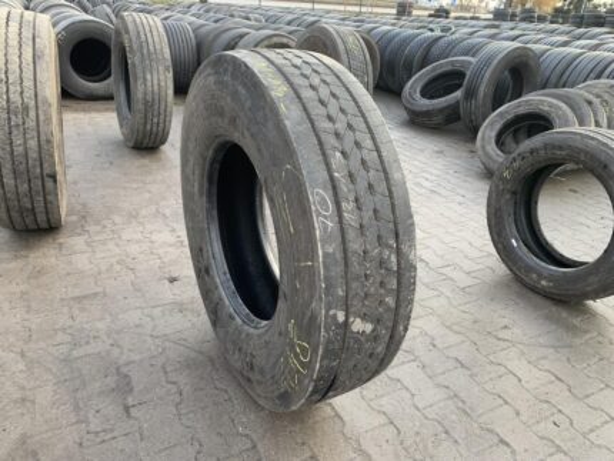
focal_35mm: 26
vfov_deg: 53.1
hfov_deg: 67.3
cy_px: 230
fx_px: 461
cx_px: 307
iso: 40
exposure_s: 1/122
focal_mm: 4.25
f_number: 1.8
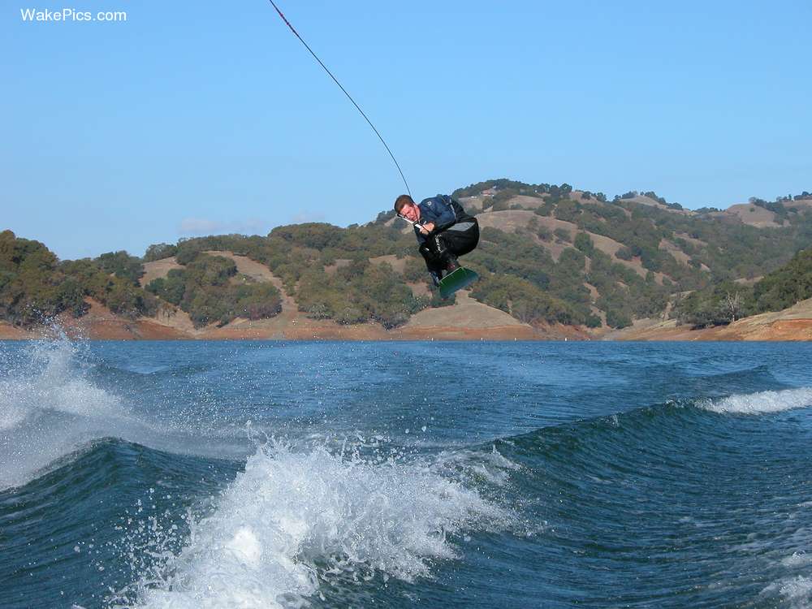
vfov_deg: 15.9
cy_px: 304
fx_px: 2182
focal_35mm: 93
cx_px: 406
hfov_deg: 21.1
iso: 100
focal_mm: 23.7
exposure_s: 1/1000
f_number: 4.5
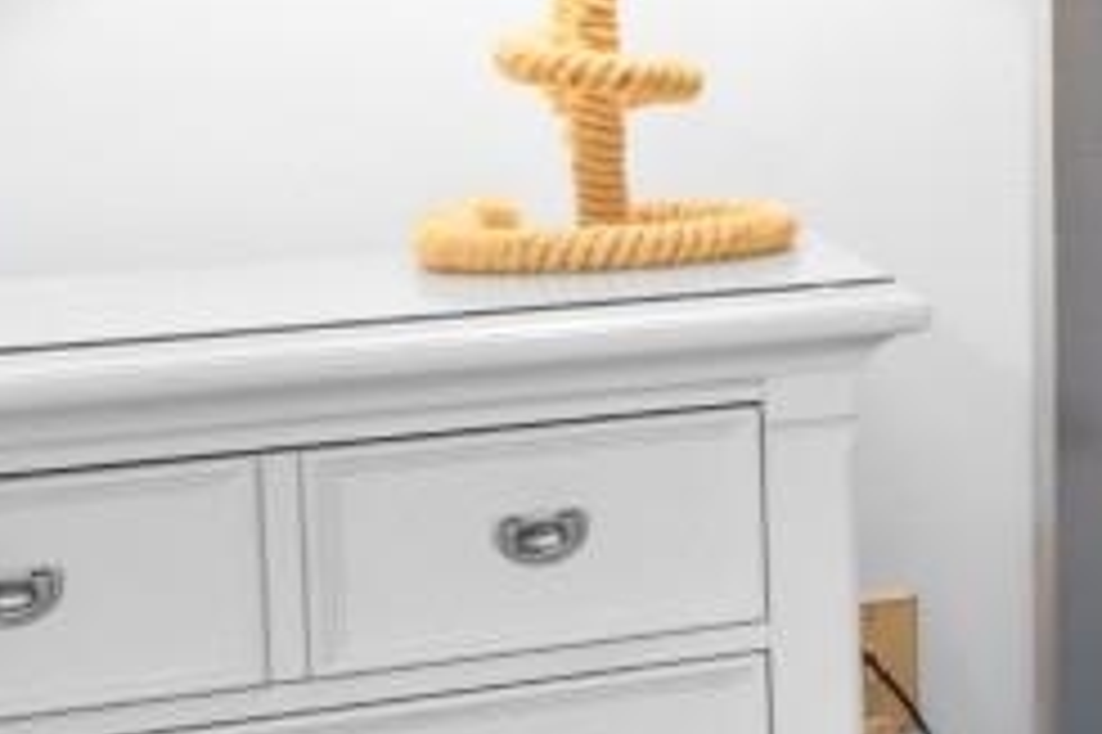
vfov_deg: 11.3
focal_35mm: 119
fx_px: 3640
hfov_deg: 12.3
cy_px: -108
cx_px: 2883
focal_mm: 12
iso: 100
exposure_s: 6
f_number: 4.8
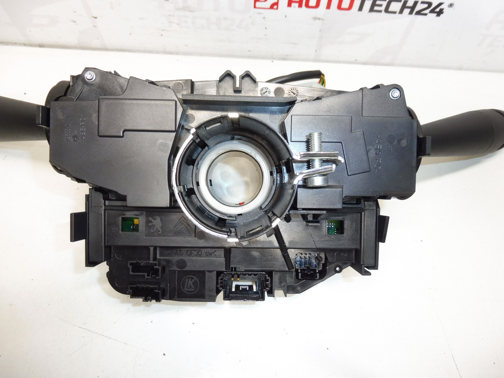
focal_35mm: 24
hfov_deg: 71.6
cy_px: 189
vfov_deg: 56.8
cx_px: 252
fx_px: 349
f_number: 3.5
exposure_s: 1/60
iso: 200
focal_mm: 4.3
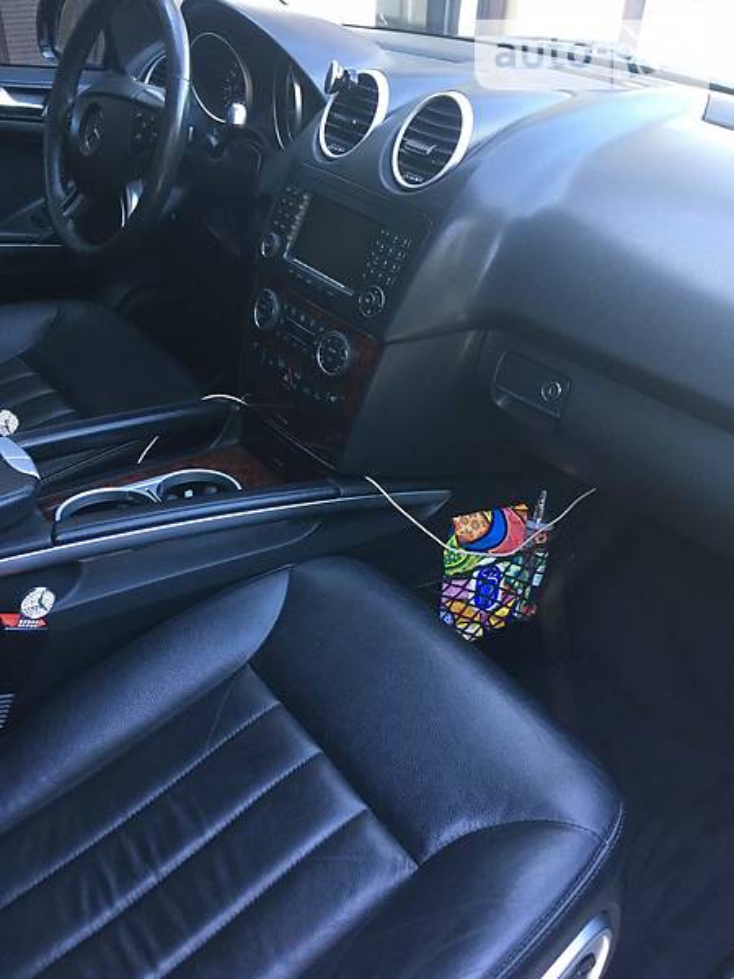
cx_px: 367
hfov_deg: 48.2
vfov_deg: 61.7
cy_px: 490
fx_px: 820
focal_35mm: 29
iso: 160
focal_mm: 4.2
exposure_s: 1/33
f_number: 2.2
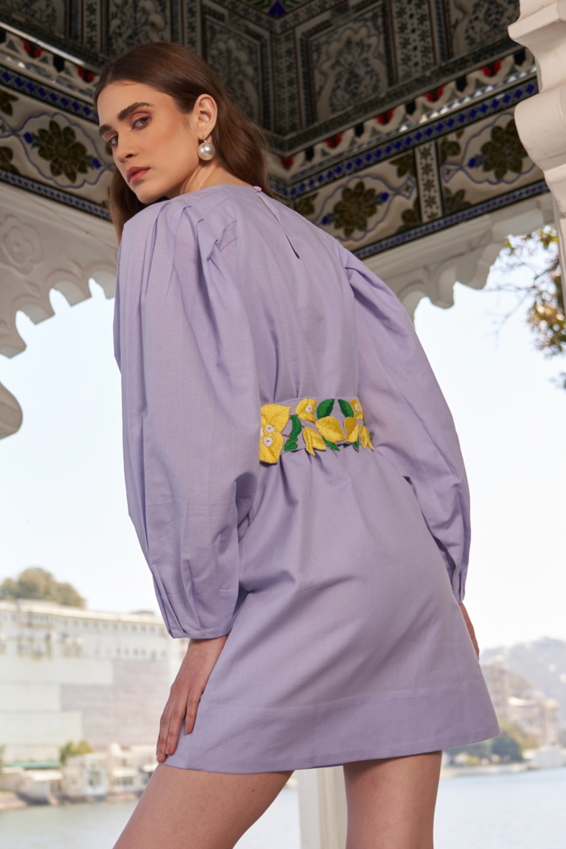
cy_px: 424
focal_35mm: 37
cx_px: 283
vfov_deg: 51.9
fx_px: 873
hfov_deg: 35.9
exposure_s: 1/800
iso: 64
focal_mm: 25
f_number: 2.8
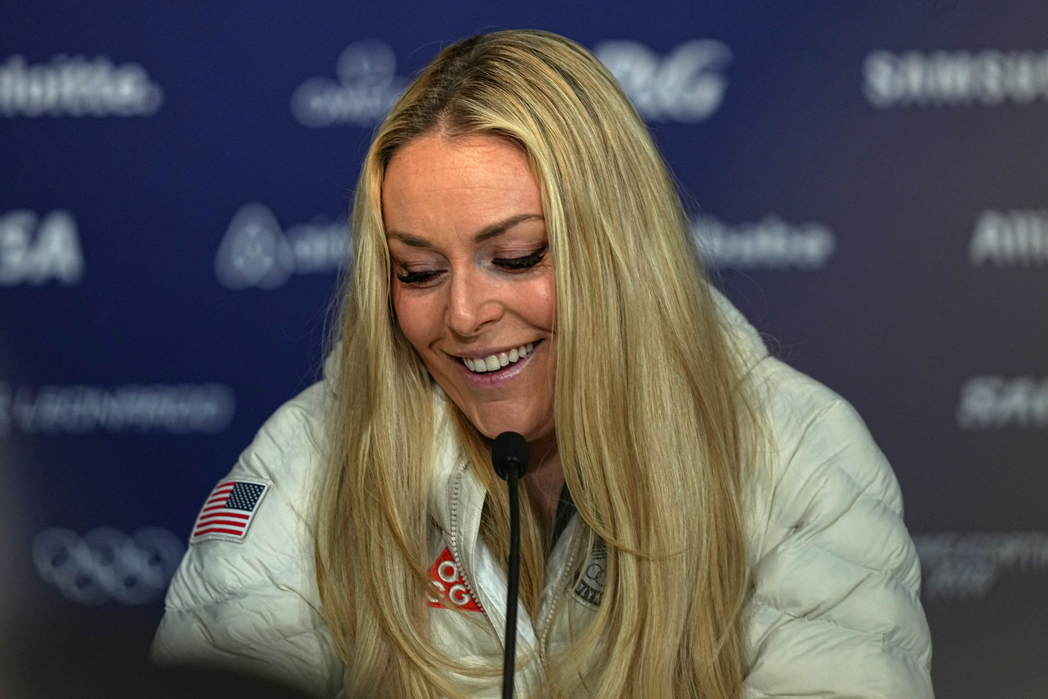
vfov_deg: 3.4
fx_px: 11644
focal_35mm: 400
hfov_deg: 5.2
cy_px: 350
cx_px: 524
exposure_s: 1/400
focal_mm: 400
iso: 1250
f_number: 3.2
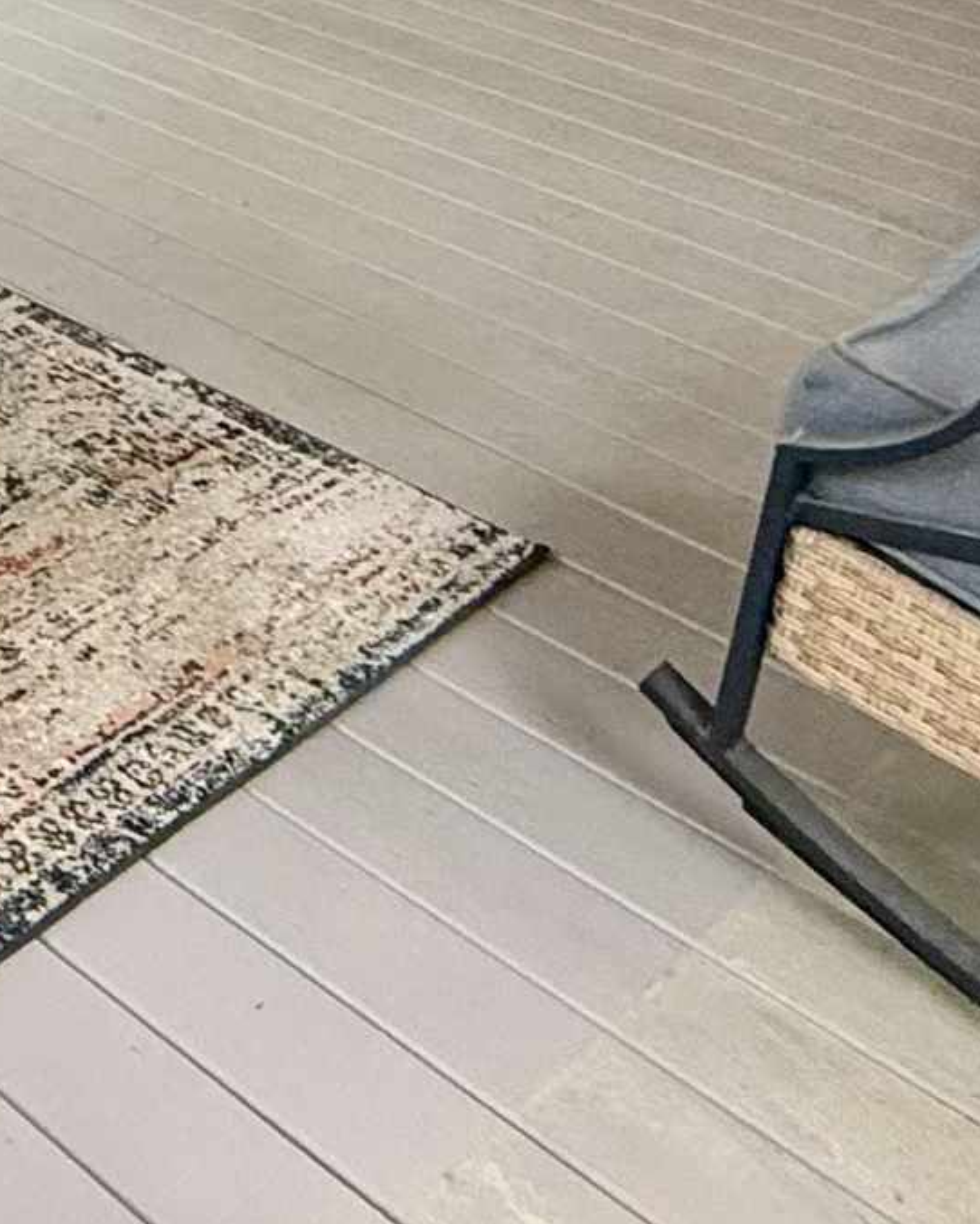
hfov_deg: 20.9
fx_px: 2247
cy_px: -494
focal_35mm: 62
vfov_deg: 25.0
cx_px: -488
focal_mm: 2.22
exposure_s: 1/99
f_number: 2.2
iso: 200
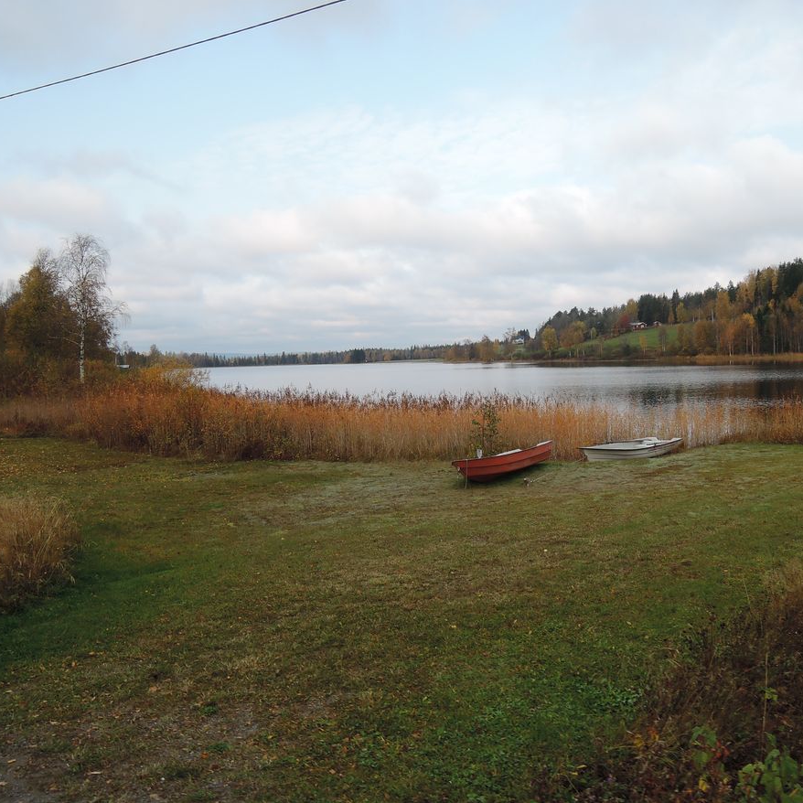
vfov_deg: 55.6
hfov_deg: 54.9
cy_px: 396
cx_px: 509
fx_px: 761
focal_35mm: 29
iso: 80
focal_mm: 5.1
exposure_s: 1/640
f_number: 2.8
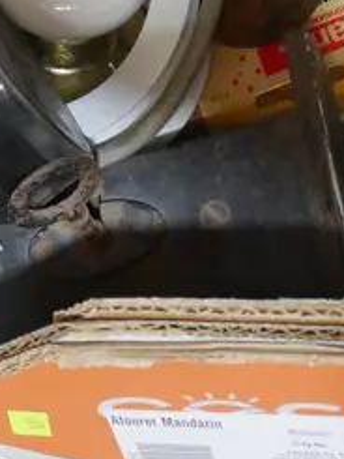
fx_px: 2661
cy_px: -75
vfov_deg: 9.7
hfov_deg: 7.3
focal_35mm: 201
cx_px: -119
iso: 1250
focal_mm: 24
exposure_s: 1/60
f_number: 5.2
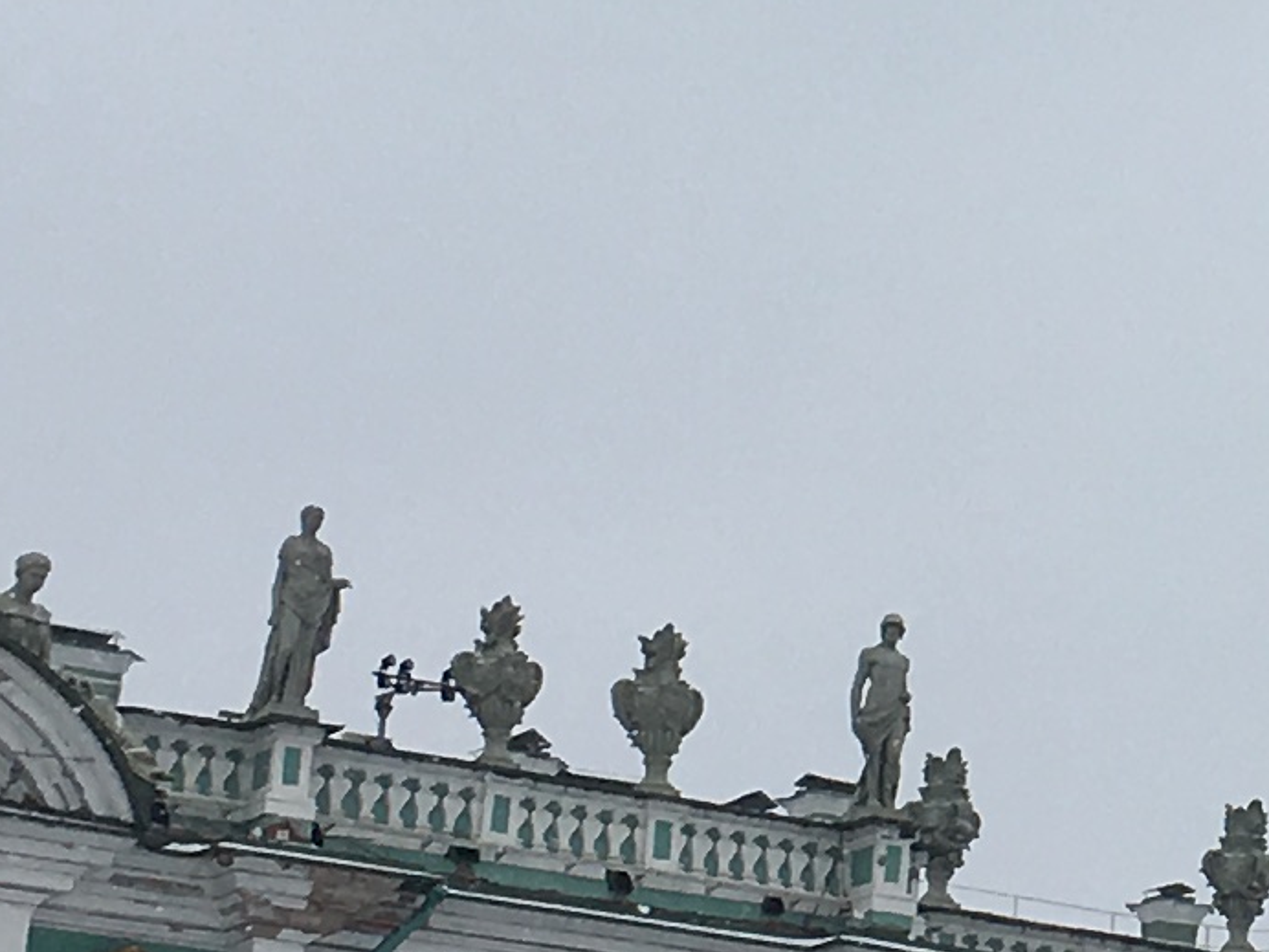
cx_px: 1856
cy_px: -77
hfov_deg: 11.3
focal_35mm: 169
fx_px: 6195
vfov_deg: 8.7
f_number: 2.2
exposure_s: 1/384
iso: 25
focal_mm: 4.15
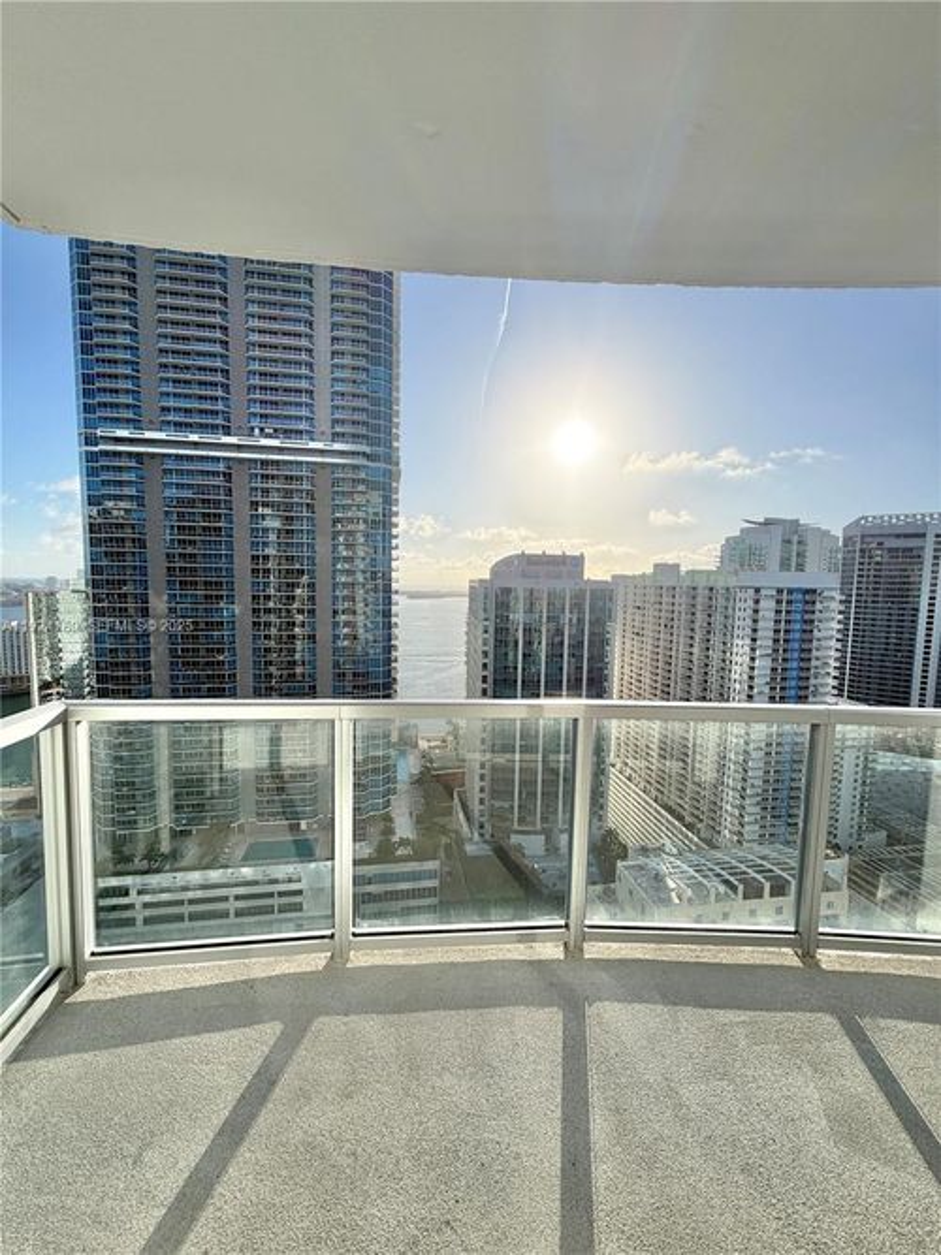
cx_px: 470
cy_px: 628
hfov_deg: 85.7
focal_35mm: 14
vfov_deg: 102.1
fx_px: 508
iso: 32
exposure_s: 1/1698
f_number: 2.2
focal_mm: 2.22
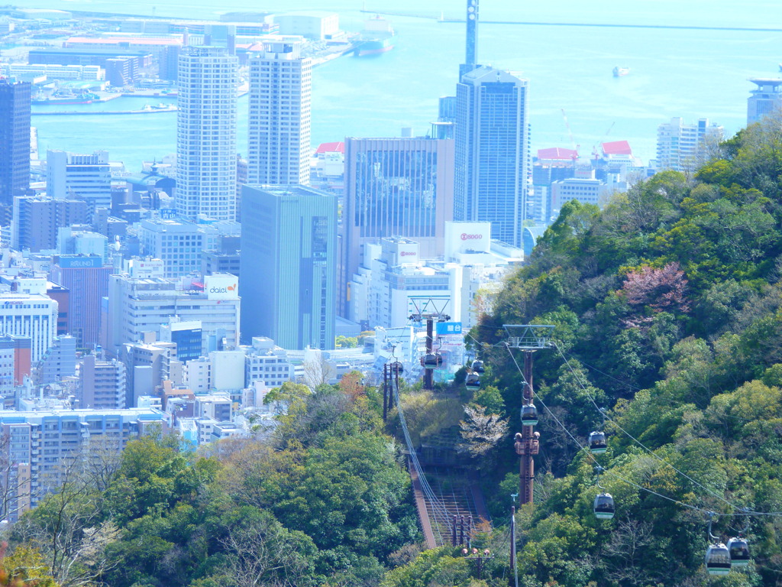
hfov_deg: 11.0
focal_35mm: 180
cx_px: 391
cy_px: 294
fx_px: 4066
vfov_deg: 8.2
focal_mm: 32
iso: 80
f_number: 4
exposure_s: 1/250
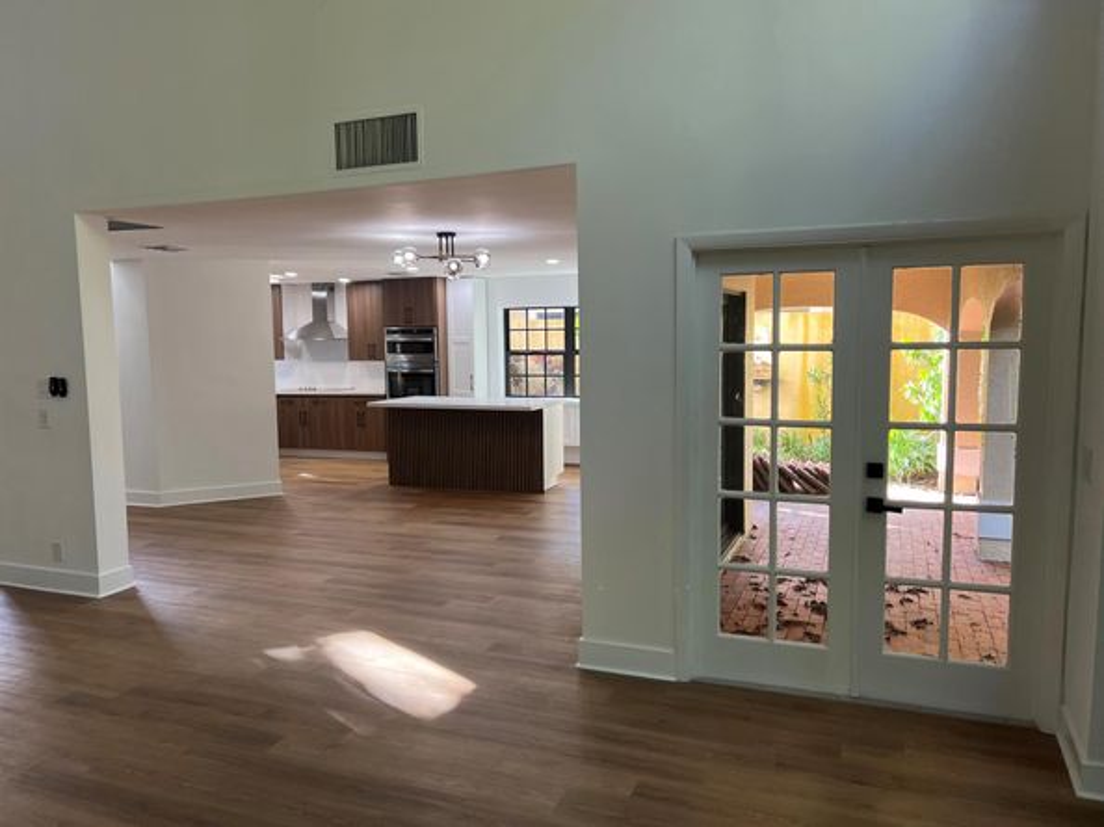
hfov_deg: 67.3
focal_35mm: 26
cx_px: 552
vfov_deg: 53.0
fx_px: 829
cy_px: 414
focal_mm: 5.7
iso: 80
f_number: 1.5
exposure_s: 1/120
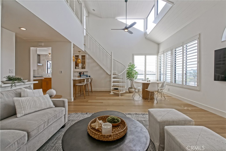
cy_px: 76
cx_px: 113
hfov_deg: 100.4
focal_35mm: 15
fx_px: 94
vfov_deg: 77.3
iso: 250
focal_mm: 10
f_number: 9.5
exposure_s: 1/60
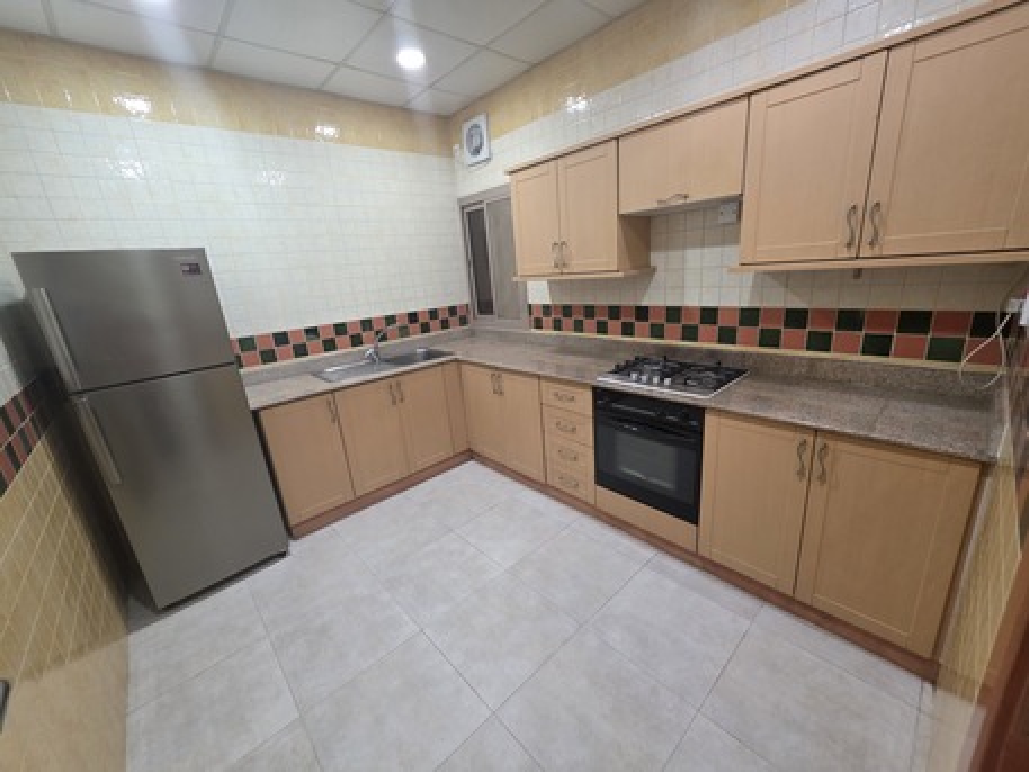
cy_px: 386
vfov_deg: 89.9
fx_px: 387
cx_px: 514
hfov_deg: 106.2
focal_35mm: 13
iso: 320
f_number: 1.9
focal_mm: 2.2
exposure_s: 1/60
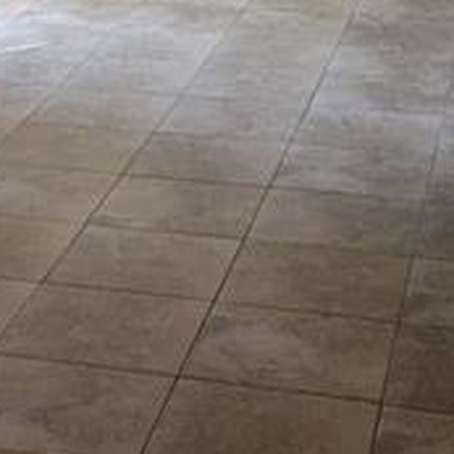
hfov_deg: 14.9
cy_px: 171
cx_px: -37
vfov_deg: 15.3
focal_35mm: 114
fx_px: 1692
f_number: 2.2
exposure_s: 1/30
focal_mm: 4.15
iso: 40
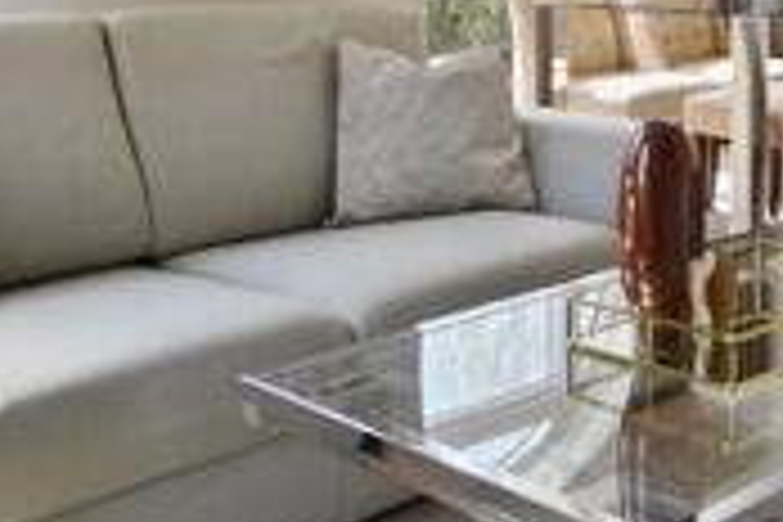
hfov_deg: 32.5
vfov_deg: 21.0
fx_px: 1323
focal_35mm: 61
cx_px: 567
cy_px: -74
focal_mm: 11
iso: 250
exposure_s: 1/40
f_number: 5.6
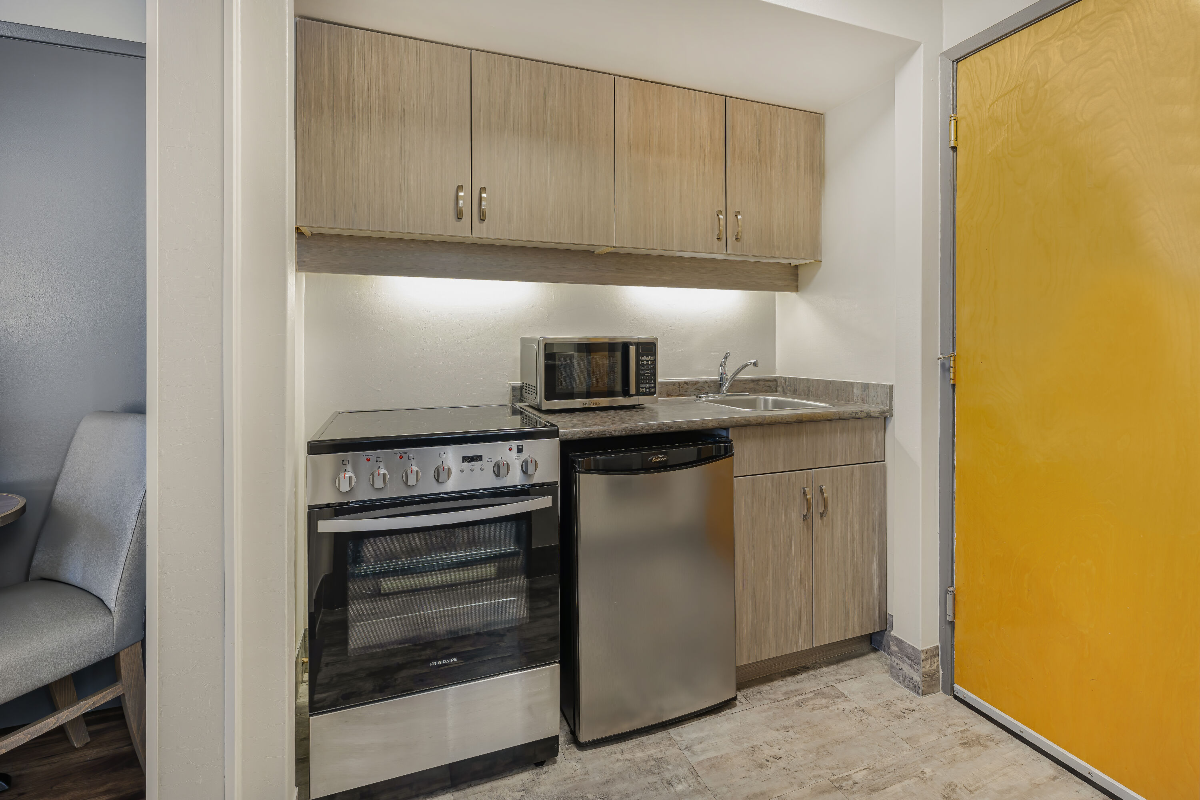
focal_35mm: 16
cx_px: 600
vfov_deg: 74.1
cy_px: 400
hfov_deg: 97.1
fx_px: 530
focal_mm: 15.9
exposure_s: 1/2.5
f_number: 5.6
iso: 200
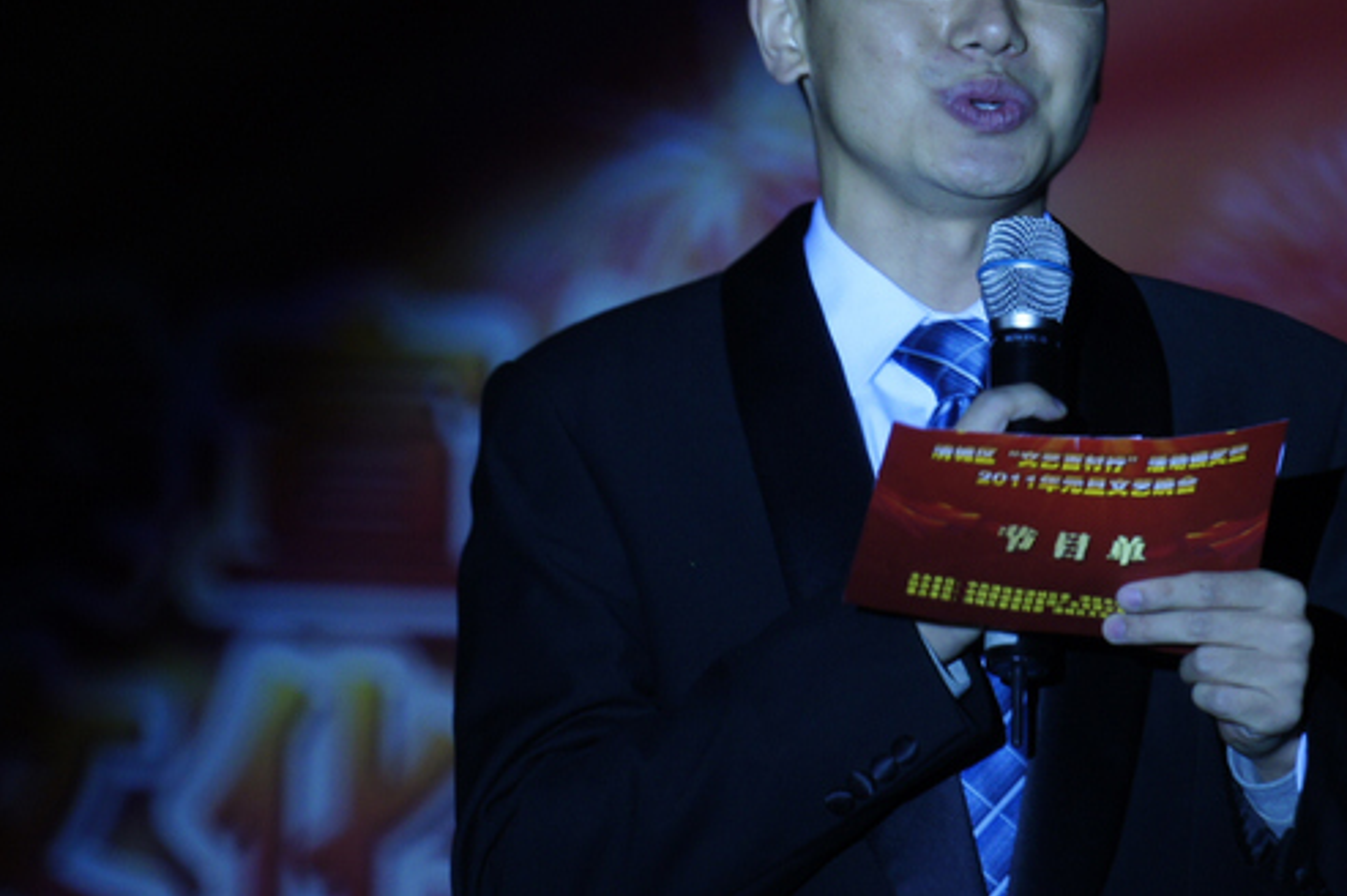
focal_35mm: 1368
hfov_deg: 1.5
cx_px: 1000
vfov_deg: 1.0
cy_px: 87
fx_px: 51150
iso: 400
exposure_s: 1/20
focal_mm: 500
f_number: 8
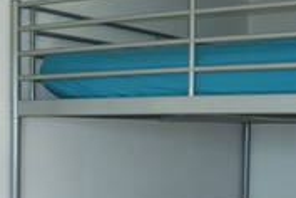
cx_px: 60
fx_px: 732
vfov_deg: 15.0
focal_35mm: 89
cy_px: 206
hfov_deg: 22.6
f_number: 3.2
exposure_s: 1/40
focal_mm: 7.1
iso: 100
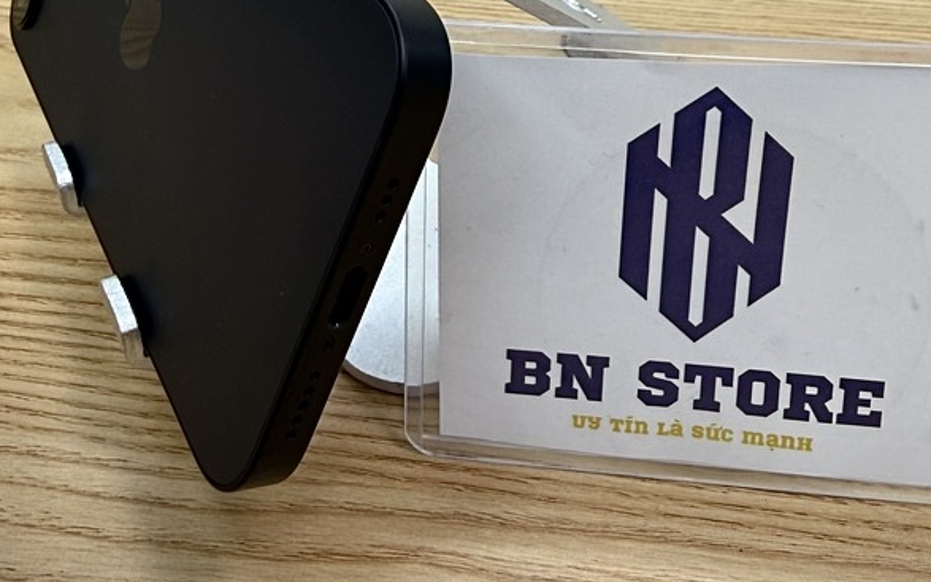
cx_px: 507
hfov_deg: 50.3
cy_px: 30
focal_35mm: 39
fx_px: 990
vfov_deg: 30.9
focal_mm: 2.22
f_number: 2.2
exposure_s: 1/120
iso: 80
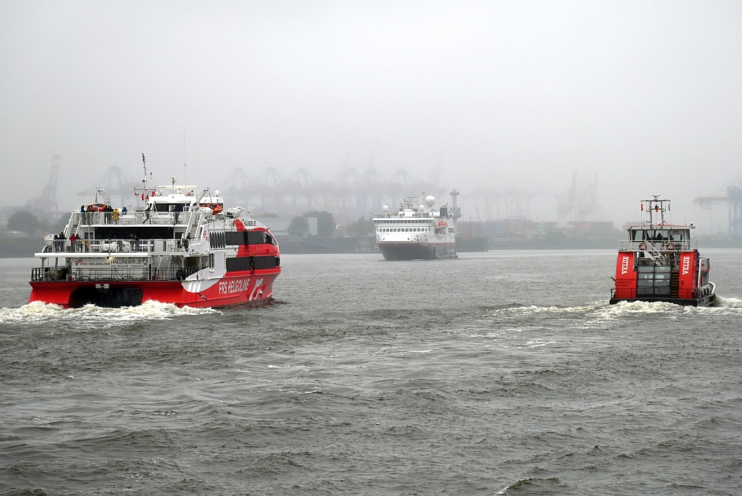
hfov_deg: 17.0
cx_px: 371
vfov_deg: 11.4
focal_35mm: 120
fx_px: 2476
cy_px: 248
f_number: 4.5
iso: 200
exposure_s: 1/500
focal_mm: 120
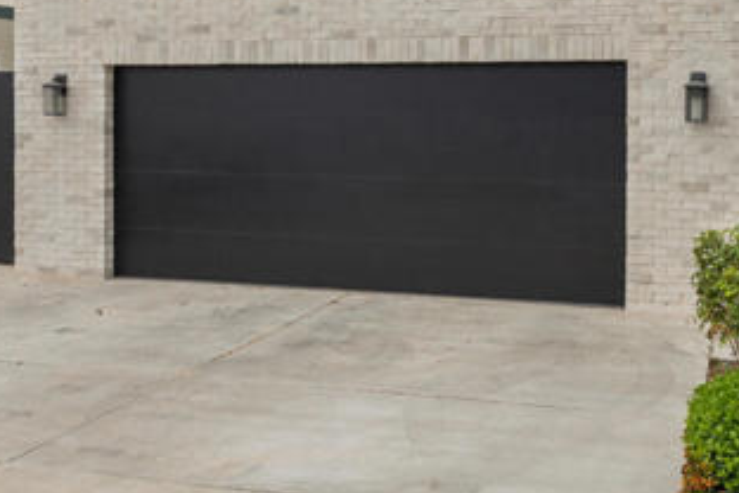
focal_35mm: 59
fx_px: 1211
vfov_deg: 22.6
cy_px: 90
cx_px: 308
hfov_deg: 33.9
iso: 80
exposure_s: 1/50
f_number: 9
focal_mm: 18
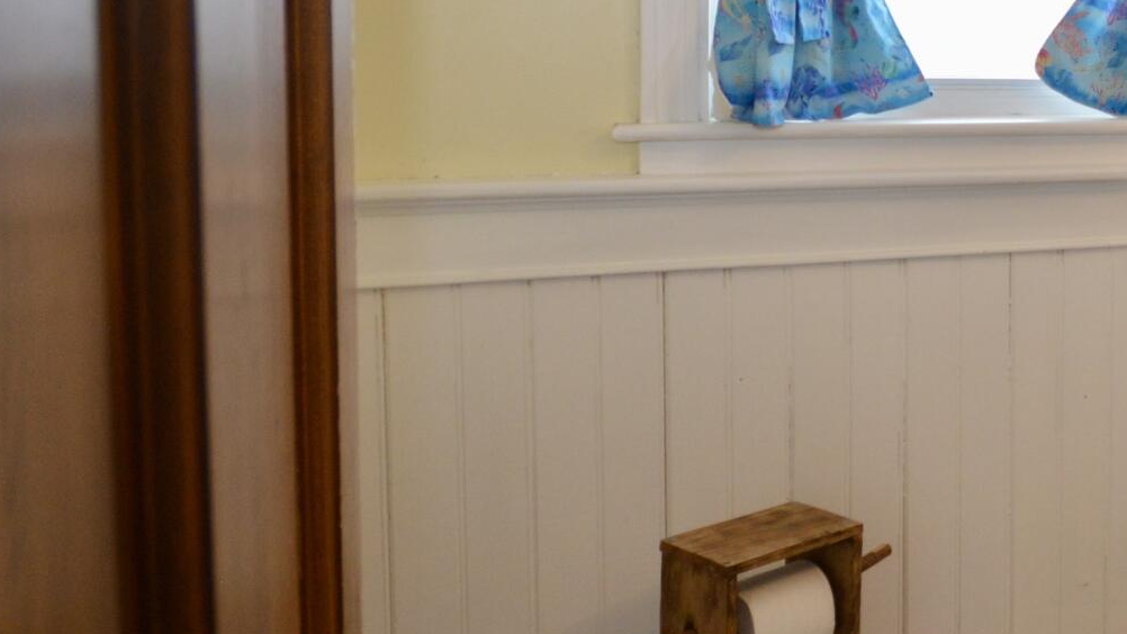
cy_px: 93
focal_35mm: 47
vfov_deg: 24.9
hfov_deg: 30.8
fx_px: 1405
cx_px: 1565
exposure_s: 1/60
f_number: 4
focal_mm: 10
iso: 400
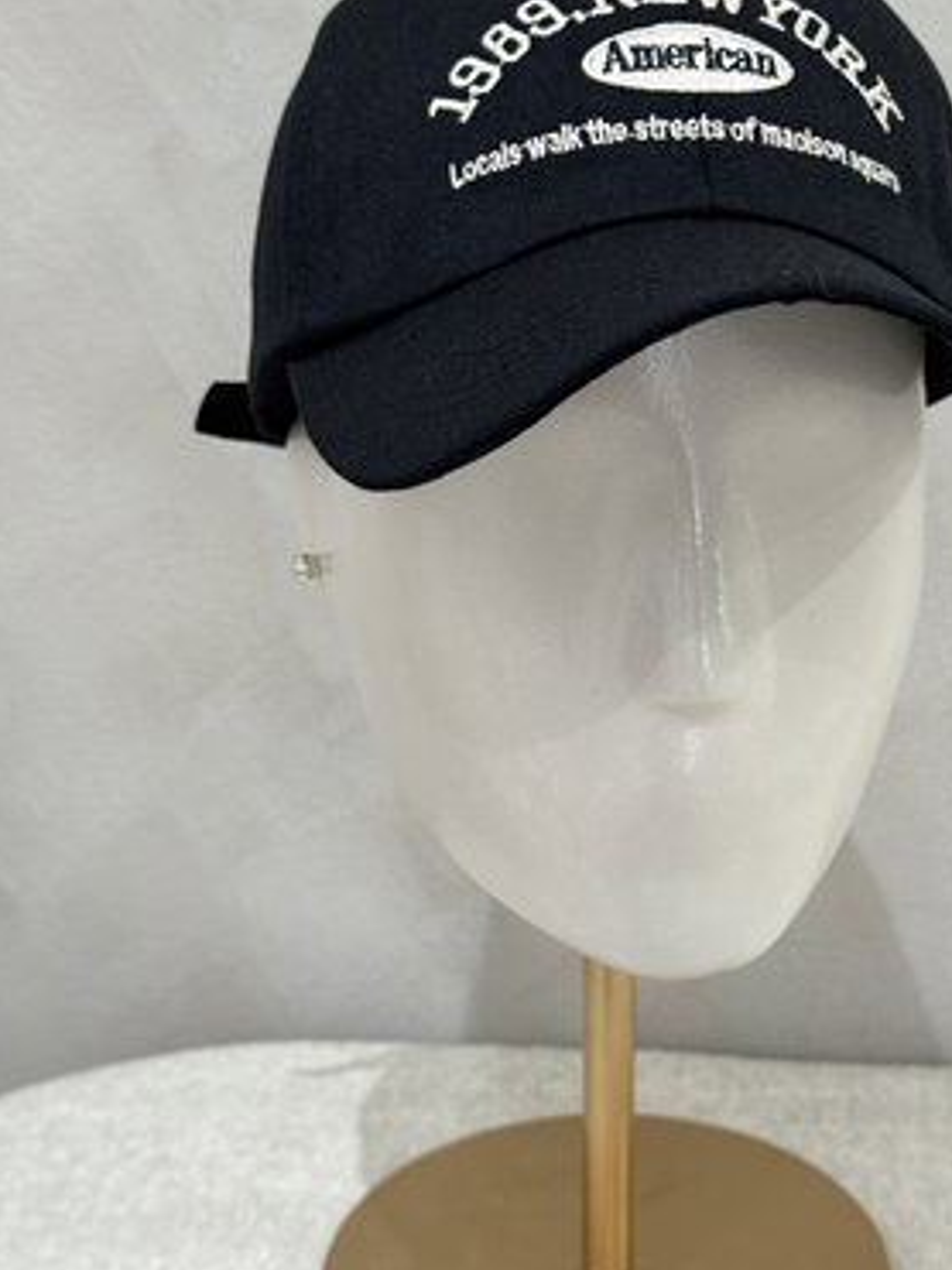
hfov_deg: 21.2
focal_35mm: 69
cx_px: 668
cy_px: 549
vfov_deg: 28.1
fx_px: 2532
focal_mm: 6.76
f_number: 1.78
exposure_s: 1/50
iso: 125
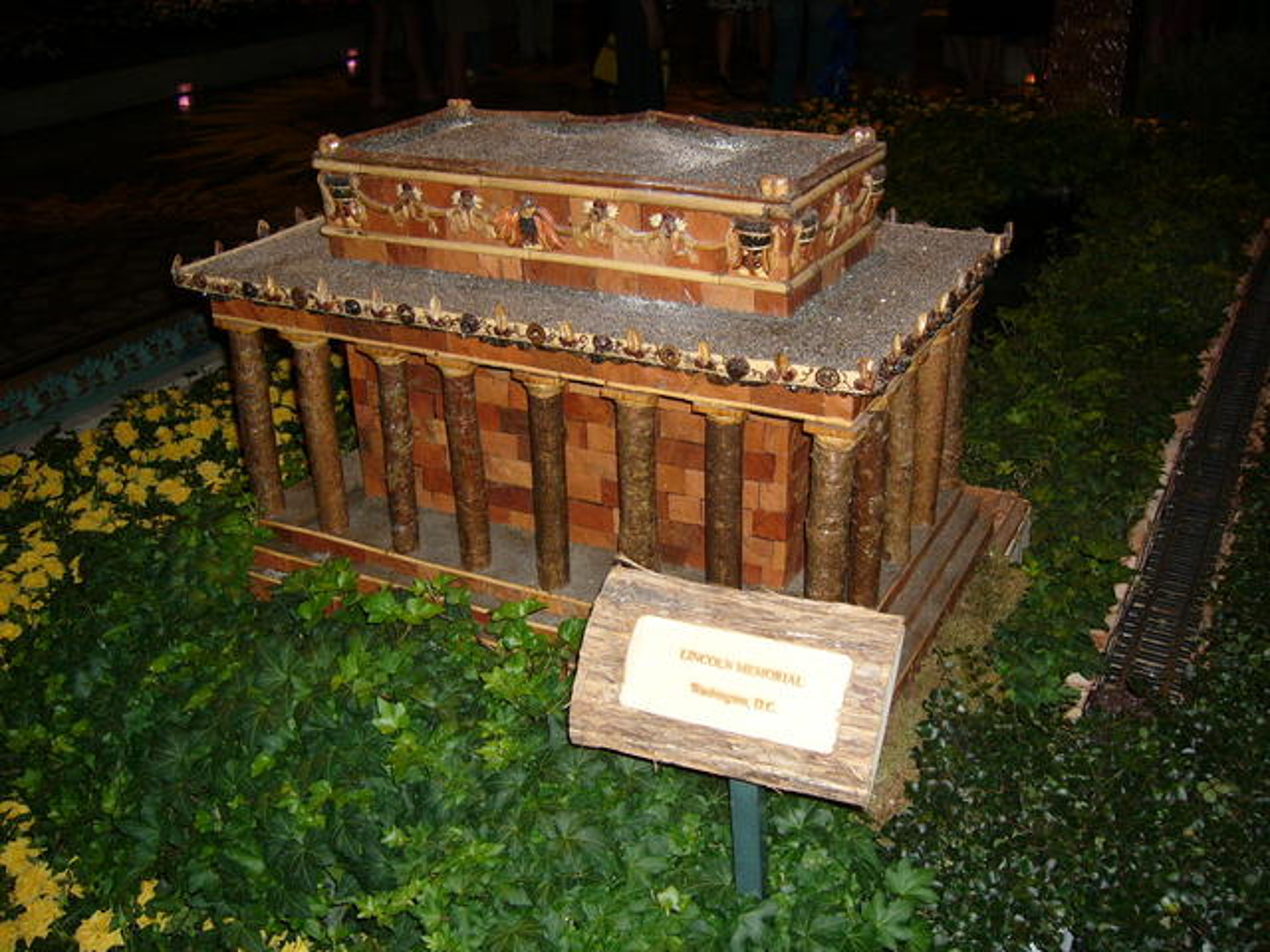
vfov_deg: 40.7
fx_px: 1284
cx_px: 635
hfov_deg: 52.6
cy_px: 476
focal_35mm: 35
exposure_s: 1/60
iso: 100
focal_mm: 5.8
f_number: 2.8
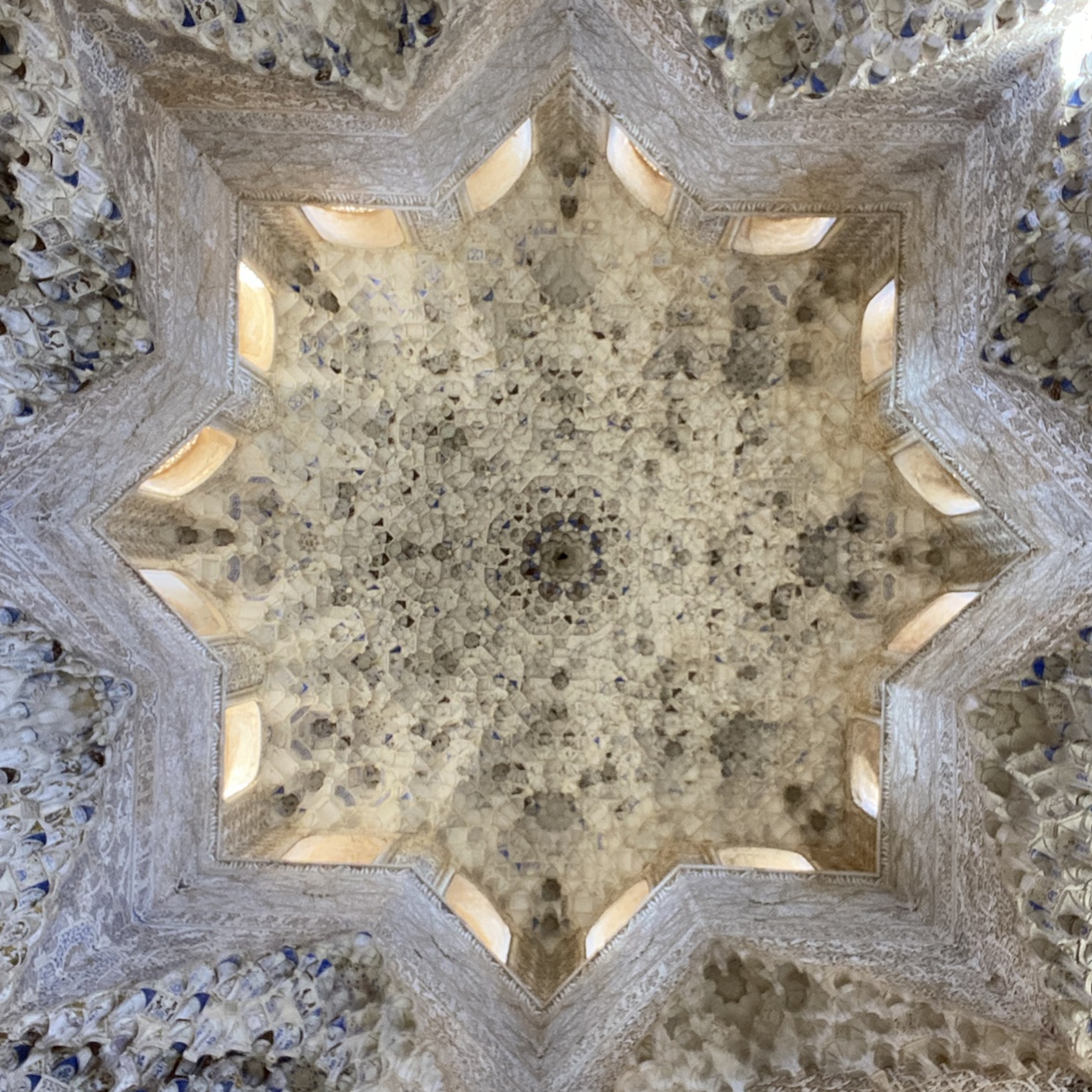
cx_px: 549
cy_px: 583
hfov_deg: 46.0
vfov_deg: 46.0
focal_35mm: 36
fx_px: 1285
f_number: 2.2
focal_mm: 2.71
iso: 250
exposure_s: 1/50
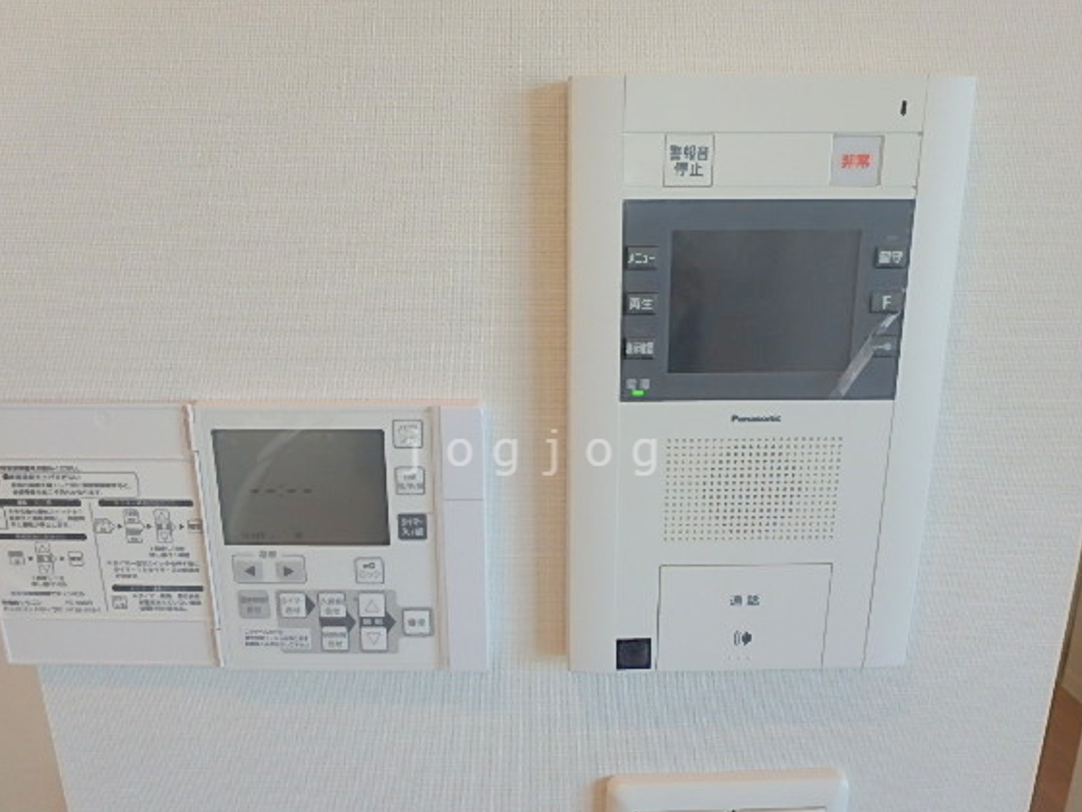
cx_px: 535
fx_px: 750
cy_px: 452
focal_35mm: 24
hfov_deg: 71.6
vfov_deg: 56.7
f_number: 3.5
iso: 160
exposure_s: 1/60
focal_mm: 3.7
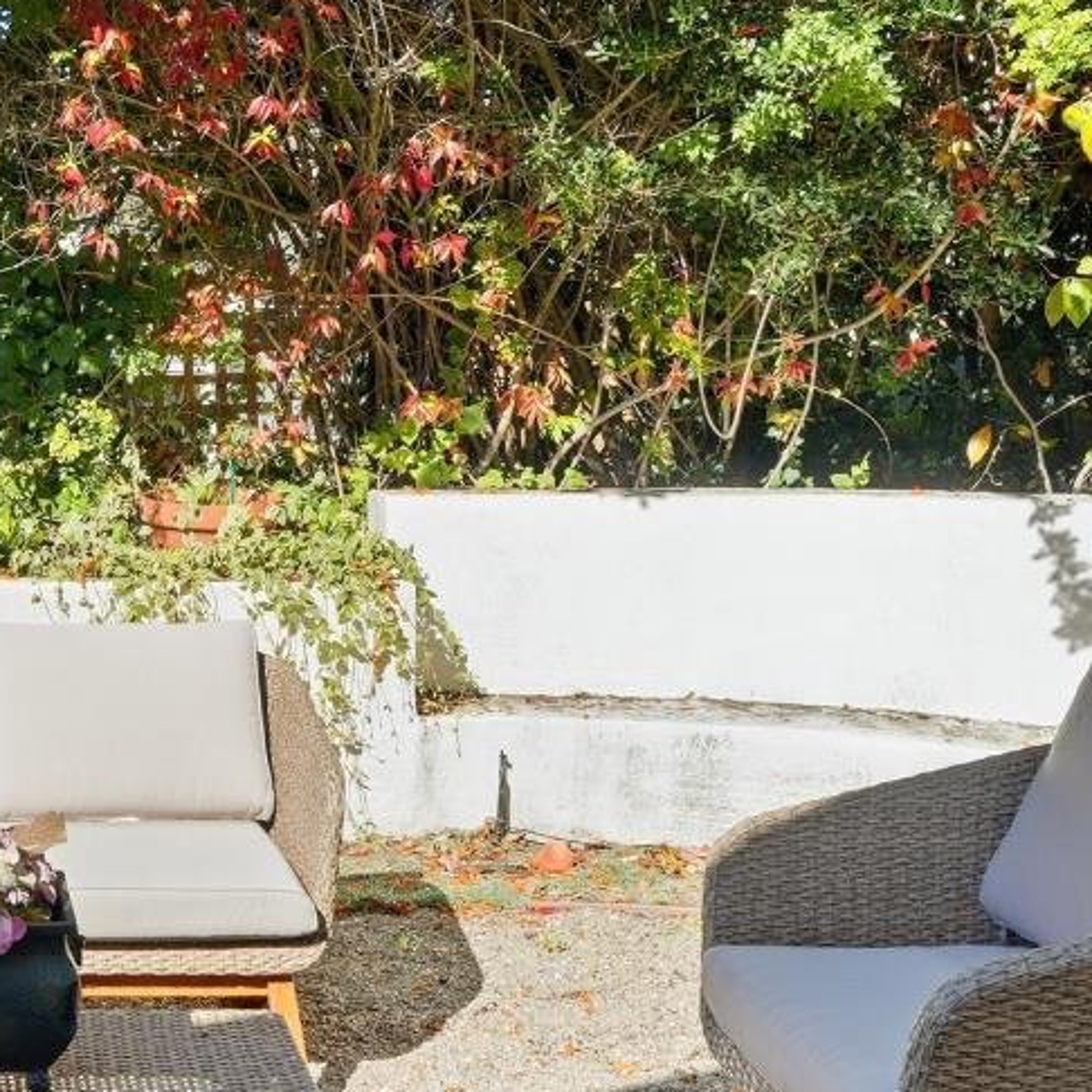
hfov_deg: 35.7
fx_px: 1499
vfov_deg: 39.7
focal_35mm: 42
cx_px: -27
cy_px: 389
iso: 250
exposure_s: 1/4000
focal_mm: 16
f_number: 9
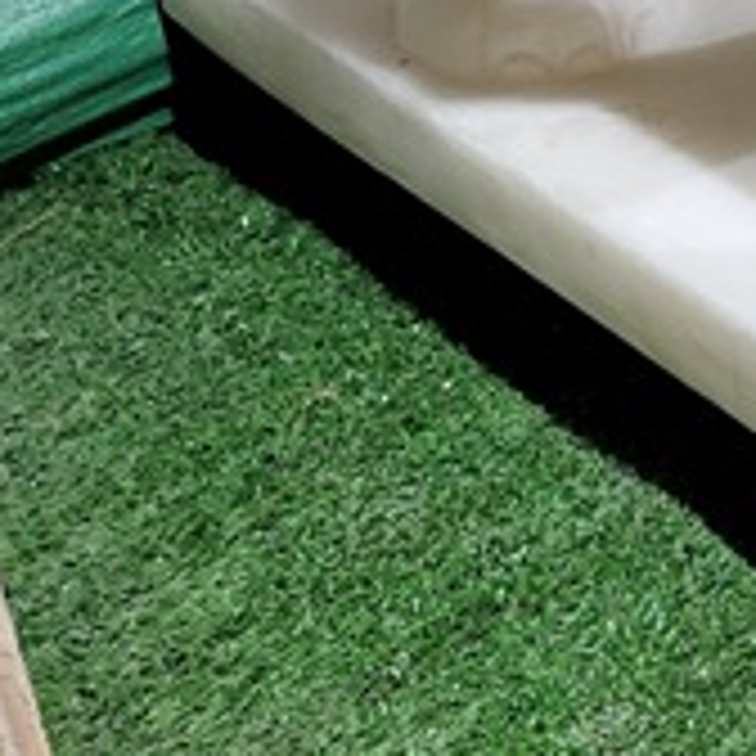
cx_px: 1274
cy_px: -238
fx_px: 2594
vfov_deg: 15.7
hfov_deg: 14.9
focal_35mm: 105
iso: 160
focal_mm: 7
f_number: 1.8
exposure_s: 1/100
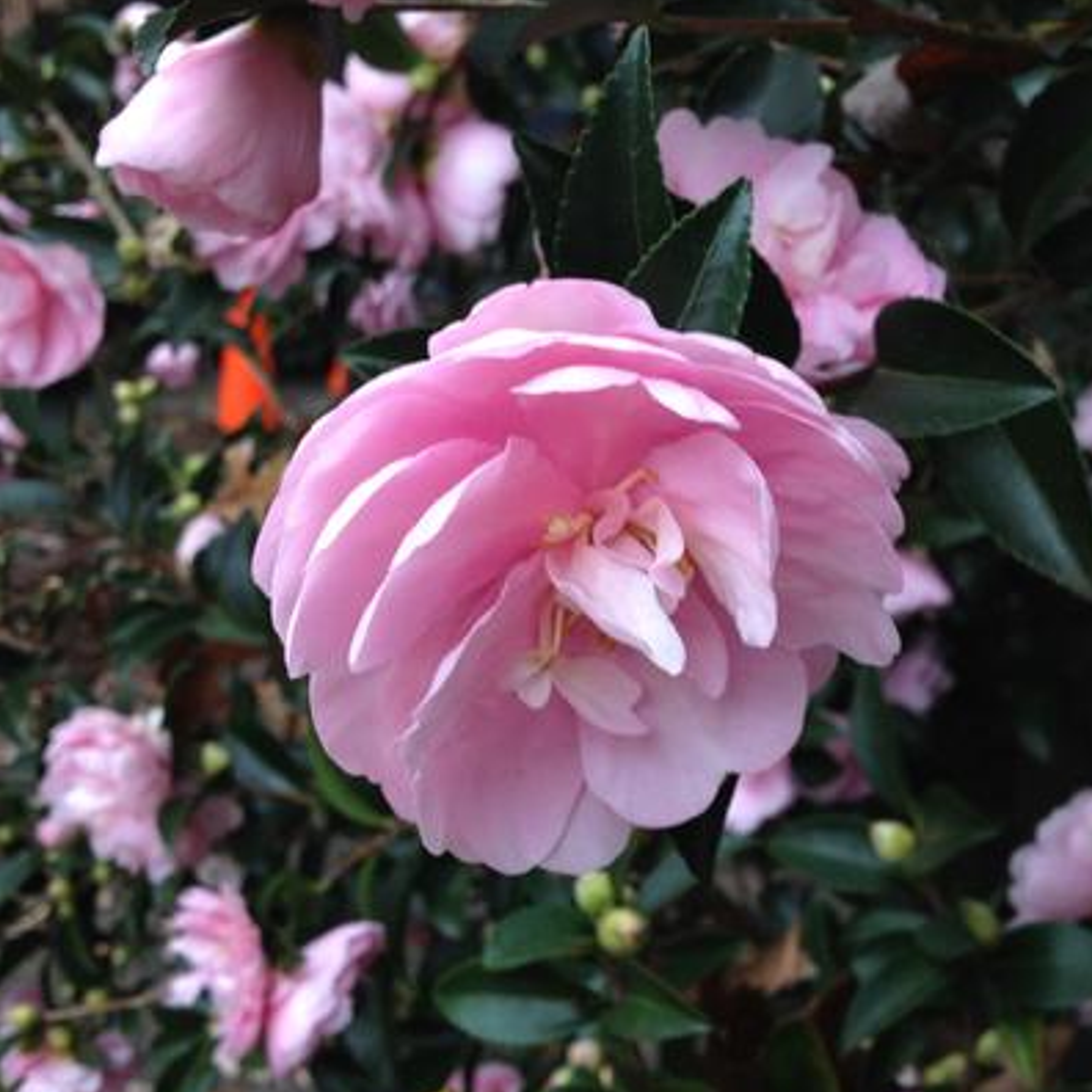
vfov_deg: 32.8
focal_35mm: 52
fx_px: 1856
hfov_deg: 32.7
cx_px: 643
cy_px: 496
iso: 50
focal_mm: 4.28
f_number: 2.4
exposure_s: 1/24
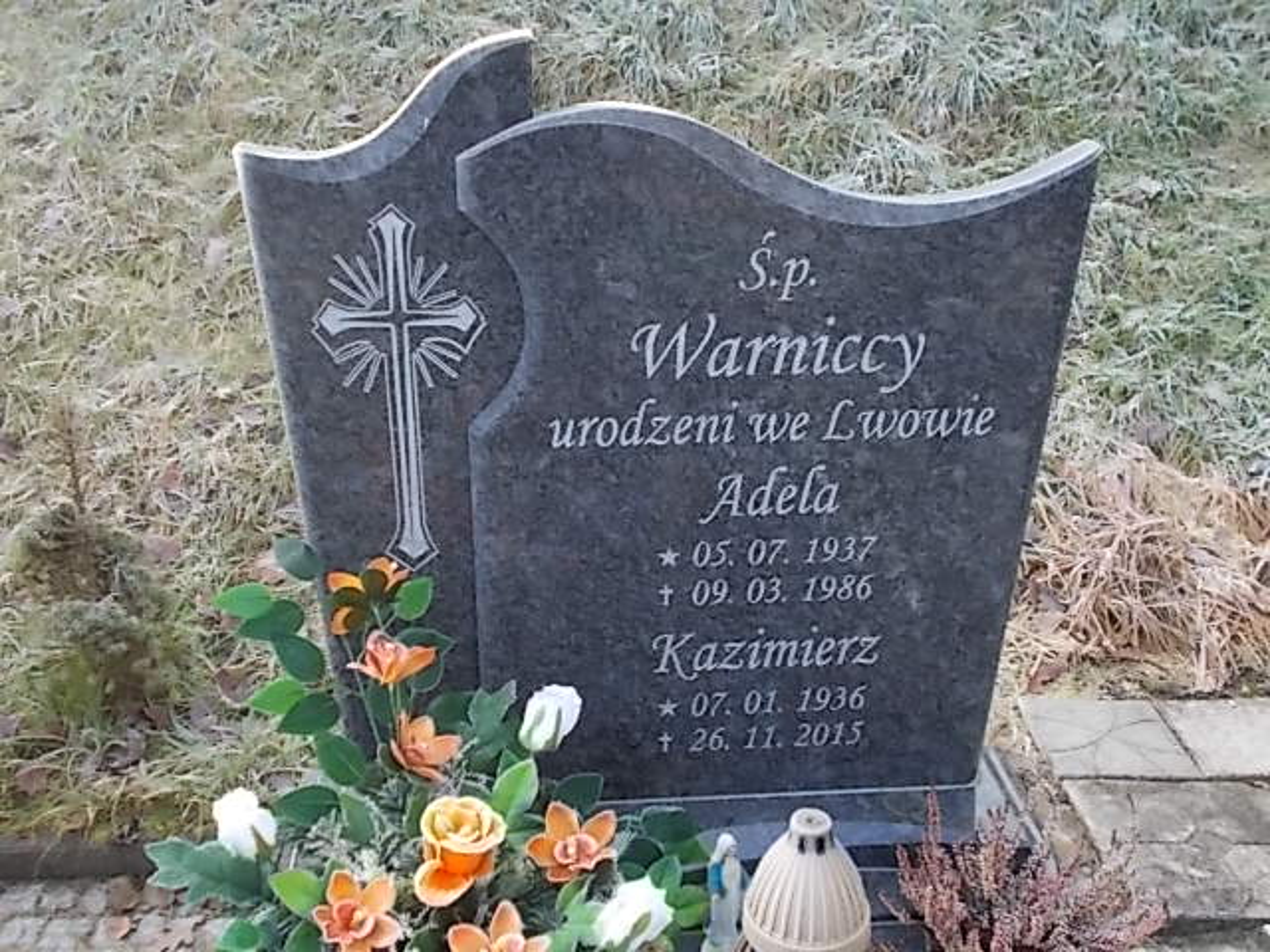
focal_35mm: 39
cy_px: 476
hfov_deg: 47.9
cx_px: 635
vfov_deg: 36.8
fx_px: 1431
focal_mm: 6.9
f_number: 3.9
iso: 80
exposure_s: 1/30
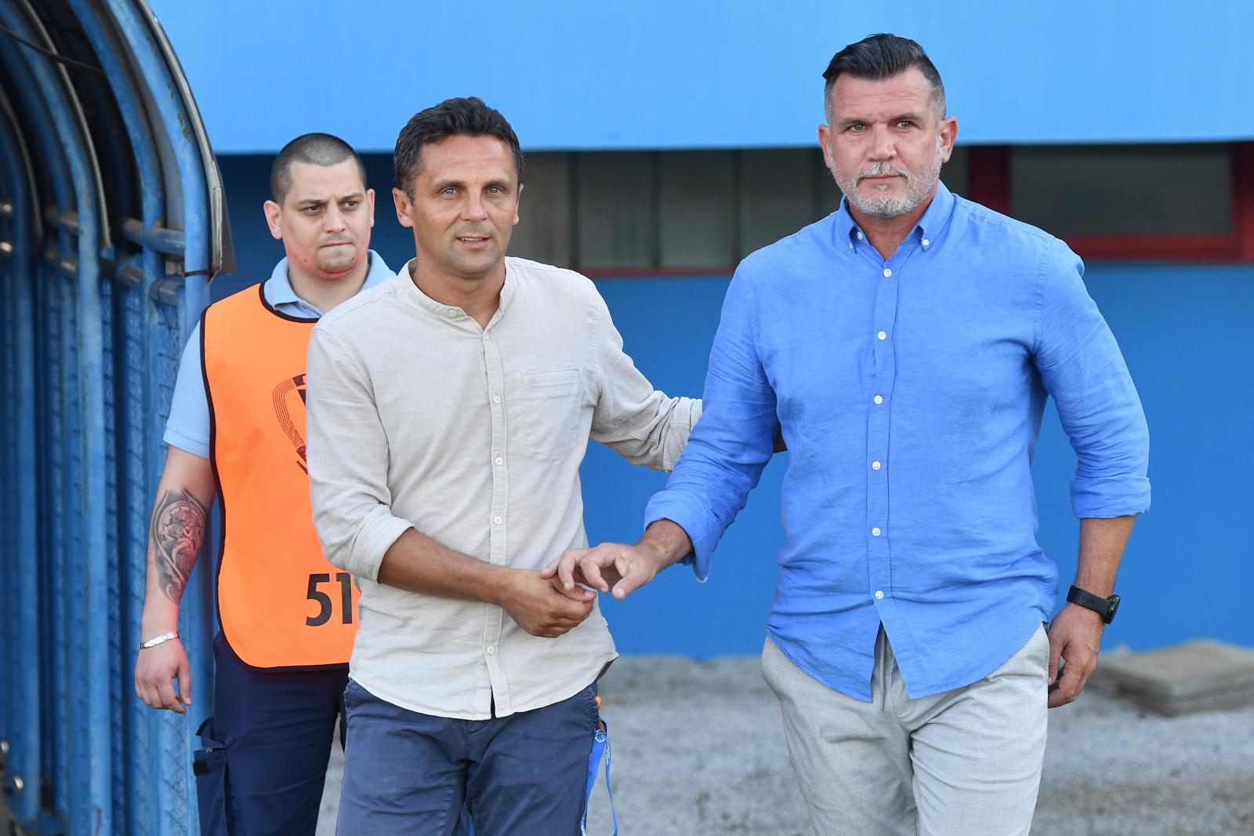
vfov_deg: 13.0
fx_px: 3657
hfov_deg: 19.5
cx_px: 627
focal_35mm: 105
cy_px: 418
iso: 800
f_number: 5
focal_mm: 105
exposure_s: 1/1250
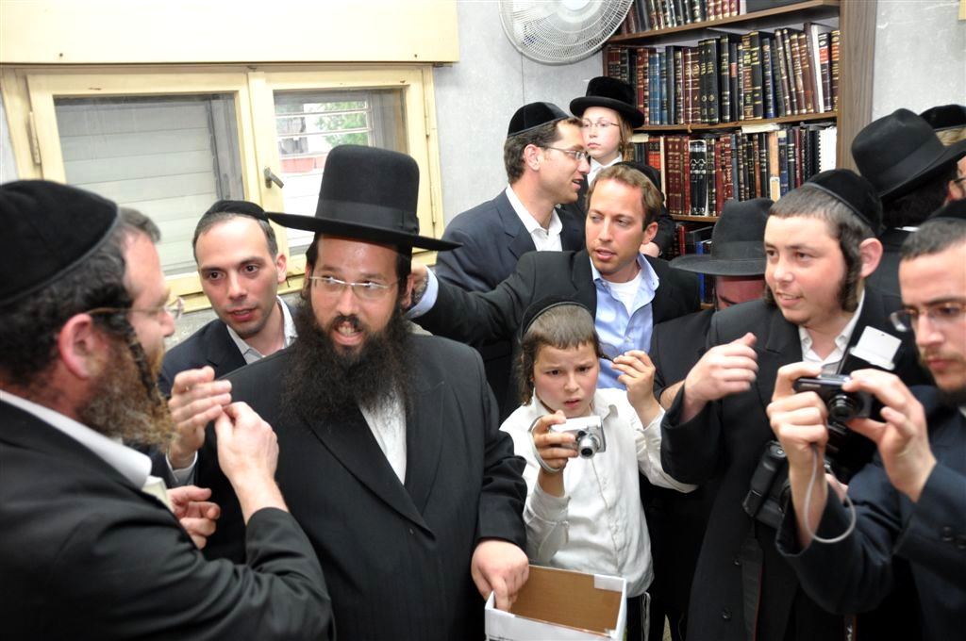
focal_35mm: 30
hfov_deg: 62.0
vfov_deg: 43.5
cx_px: 483
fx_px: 804
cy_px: 320
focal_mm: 20
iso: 720
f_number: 4
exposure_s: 1/60
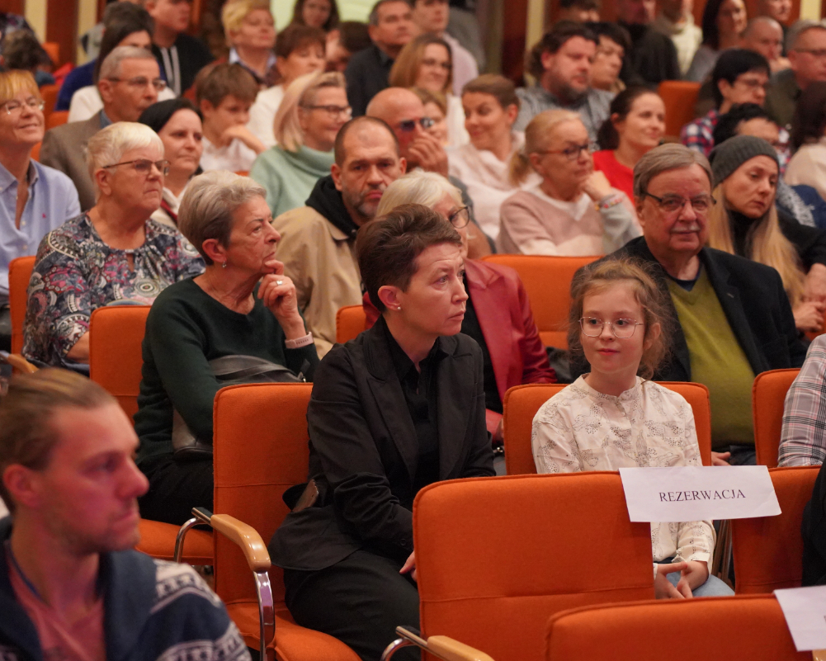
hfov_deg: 15.0
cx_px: 335
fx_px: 3129
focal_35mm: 128
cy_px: 315
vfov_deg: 12.1
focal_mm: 105
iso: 12800
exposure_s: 1/160
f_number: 4
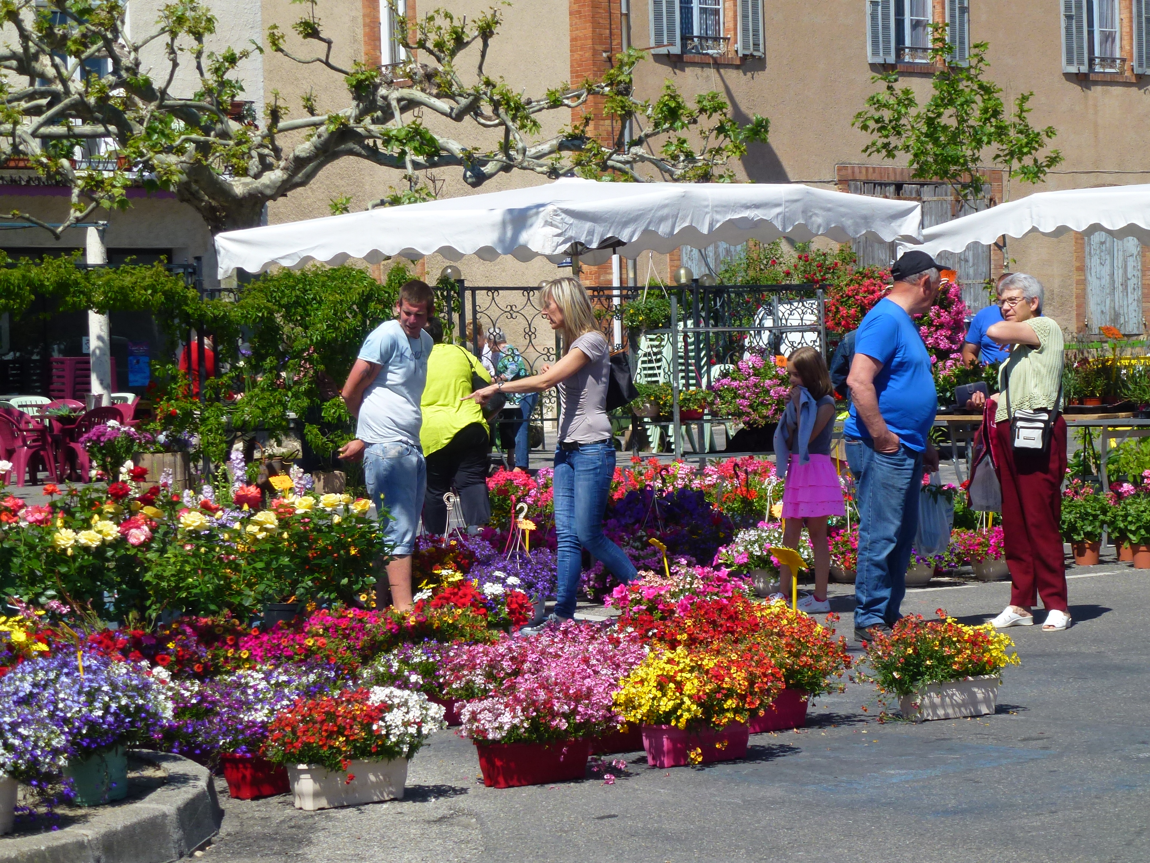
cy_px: 432
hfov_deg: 18.9
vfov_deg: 14.2
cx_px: 575
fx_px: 3455
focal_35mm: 104
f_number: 5
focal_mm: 17.3
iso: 100
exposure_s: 1/640
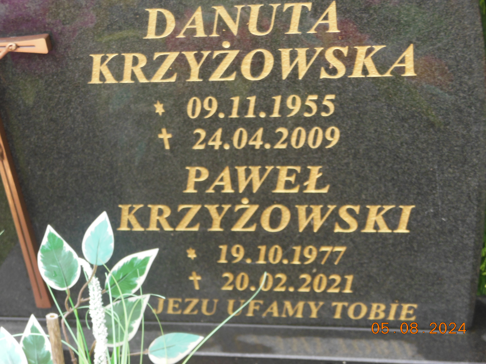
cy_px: 182
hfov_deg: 22.5
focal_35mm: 87
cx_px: 243
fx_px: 1221
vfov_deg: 17.0
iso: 200
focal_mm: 15.5
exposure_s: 1/60
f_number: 4.6
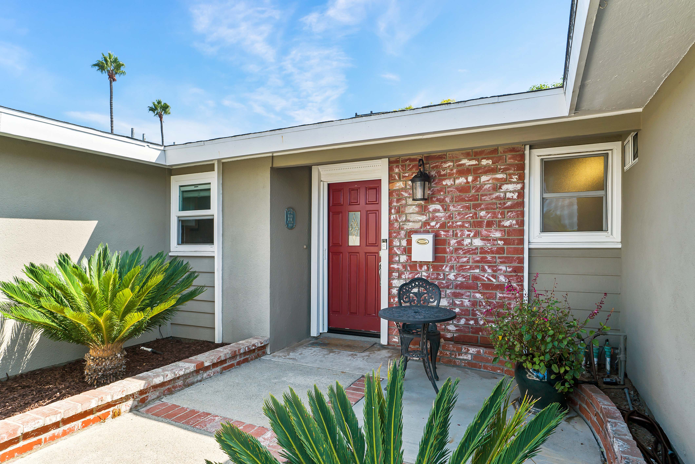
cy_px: 232
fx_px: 386
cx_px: 348
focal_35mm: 20
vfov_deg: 62.0
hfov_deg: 83.9
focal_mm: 20
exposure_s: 1/50
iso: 100
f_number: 10
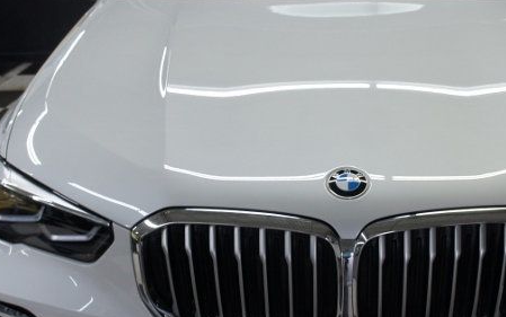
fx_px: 913
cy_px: 181
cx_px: 314
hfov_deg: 30.9
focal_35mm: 66
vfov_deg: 19.7
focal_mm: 19
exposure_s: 1/40
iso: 200
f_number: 4.5
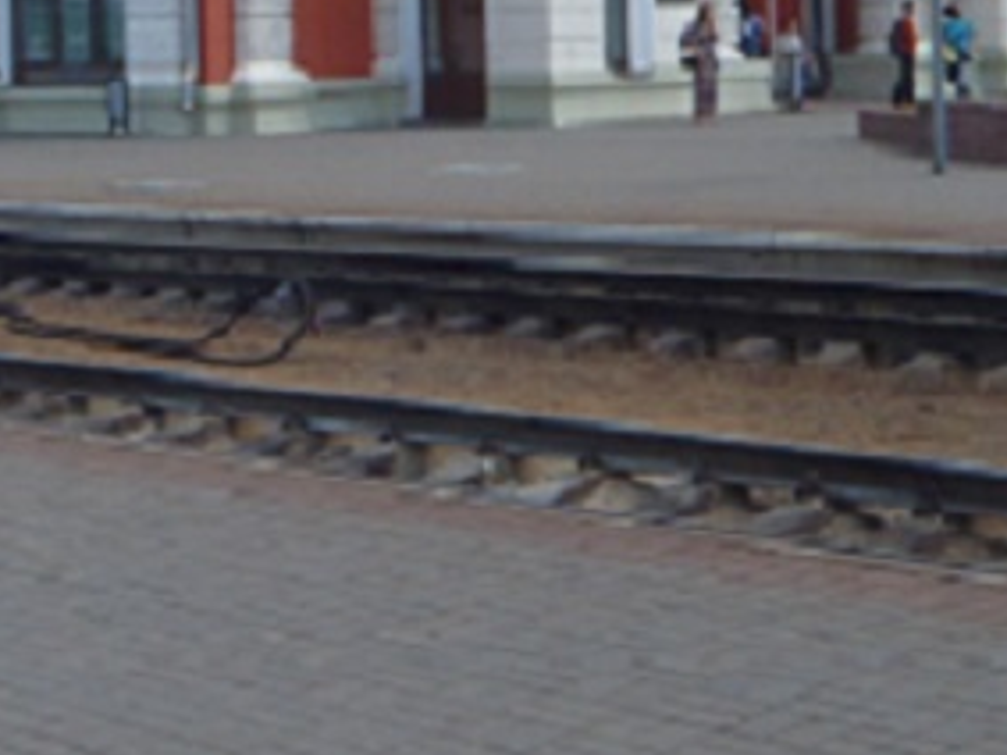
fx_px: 2326
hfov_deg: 22.4
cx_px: -219
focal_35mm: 80
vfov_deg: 18.2
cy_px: 109
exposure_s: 1/200
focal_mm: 5
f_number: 5
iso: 64
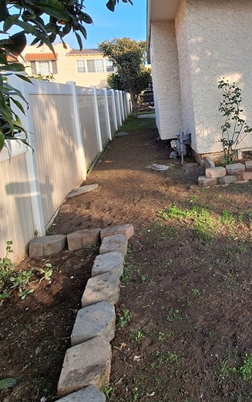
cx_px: 241
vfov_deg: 65.1
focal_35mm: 27
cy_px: 111
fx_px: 297
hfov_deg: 41.2
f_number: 2.2
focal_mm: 1.74
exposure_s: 1/620
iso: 40
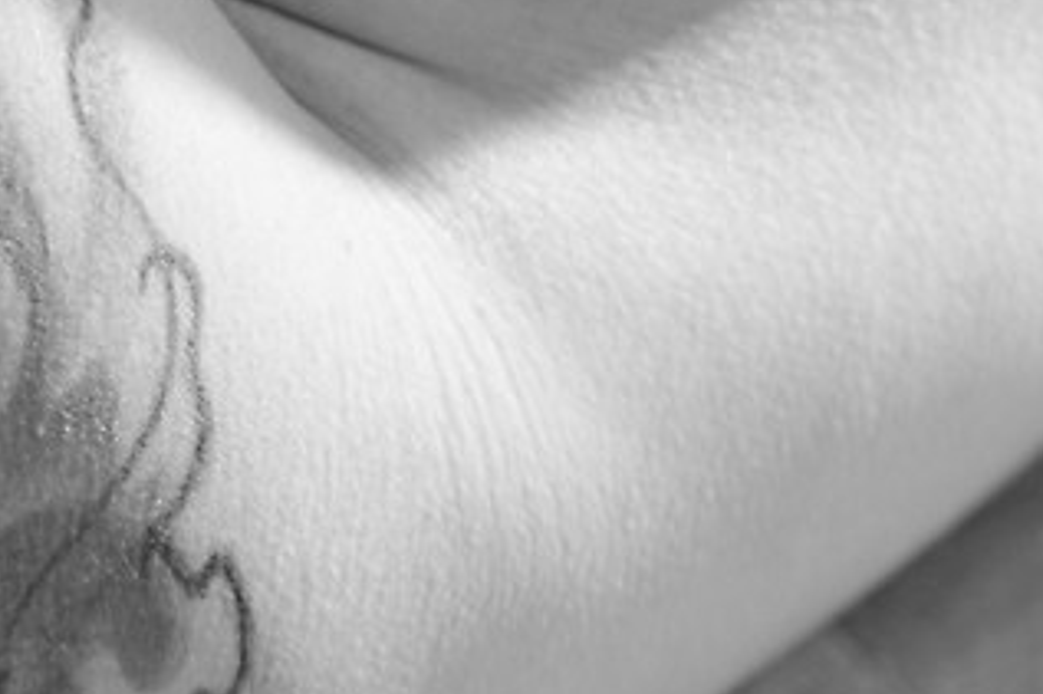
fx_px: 18648
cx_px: -2168
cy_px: 296
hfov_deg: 3.1
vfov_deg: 2.1
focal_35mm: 644
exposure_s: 1/4000
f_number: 1.4
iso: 80
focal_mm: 85
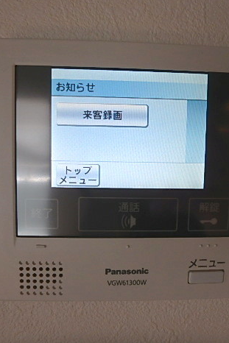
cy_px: 174
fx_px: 286
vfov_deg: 61.9
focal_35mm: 30
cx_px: 127
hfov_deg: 43.6
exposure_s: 1/60
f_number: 3.5
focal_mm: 3.7
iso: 125
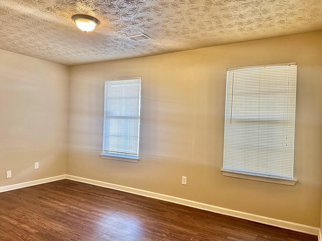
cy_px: 123
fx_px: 233
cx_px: 166
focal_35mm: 25
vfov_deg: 54.9
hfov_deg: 69.4
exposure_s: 1/120
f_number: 1.78
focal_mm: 6.86
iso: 200
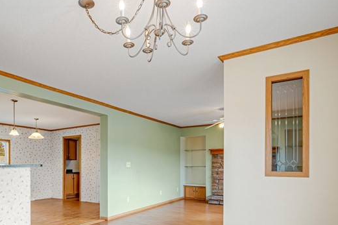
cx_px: 130
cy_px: 165
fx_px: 235
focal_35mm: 25
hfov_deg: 70.6
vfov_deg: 49.5
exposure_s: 1/30
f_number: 11
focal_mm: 12
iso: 50
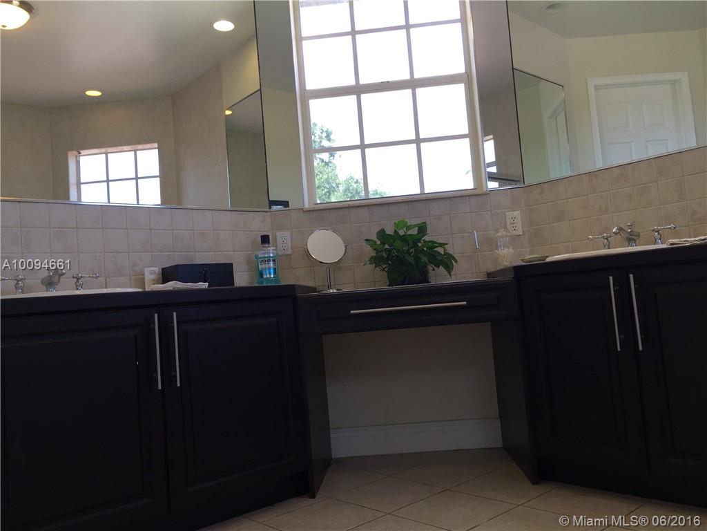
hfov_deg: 61.7
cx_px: 354
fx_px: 592
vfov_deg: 48.2
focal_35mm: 29
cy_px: 266
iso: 40
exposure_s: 1/120
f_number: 2.2
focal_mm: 4.15
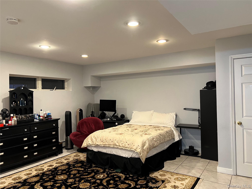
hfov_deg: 67.3
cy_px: 94
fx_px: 189
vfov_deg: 53.1
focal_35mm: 26
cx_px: 126
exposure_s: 1/60
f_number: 1.5
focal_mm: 5.7
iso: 200
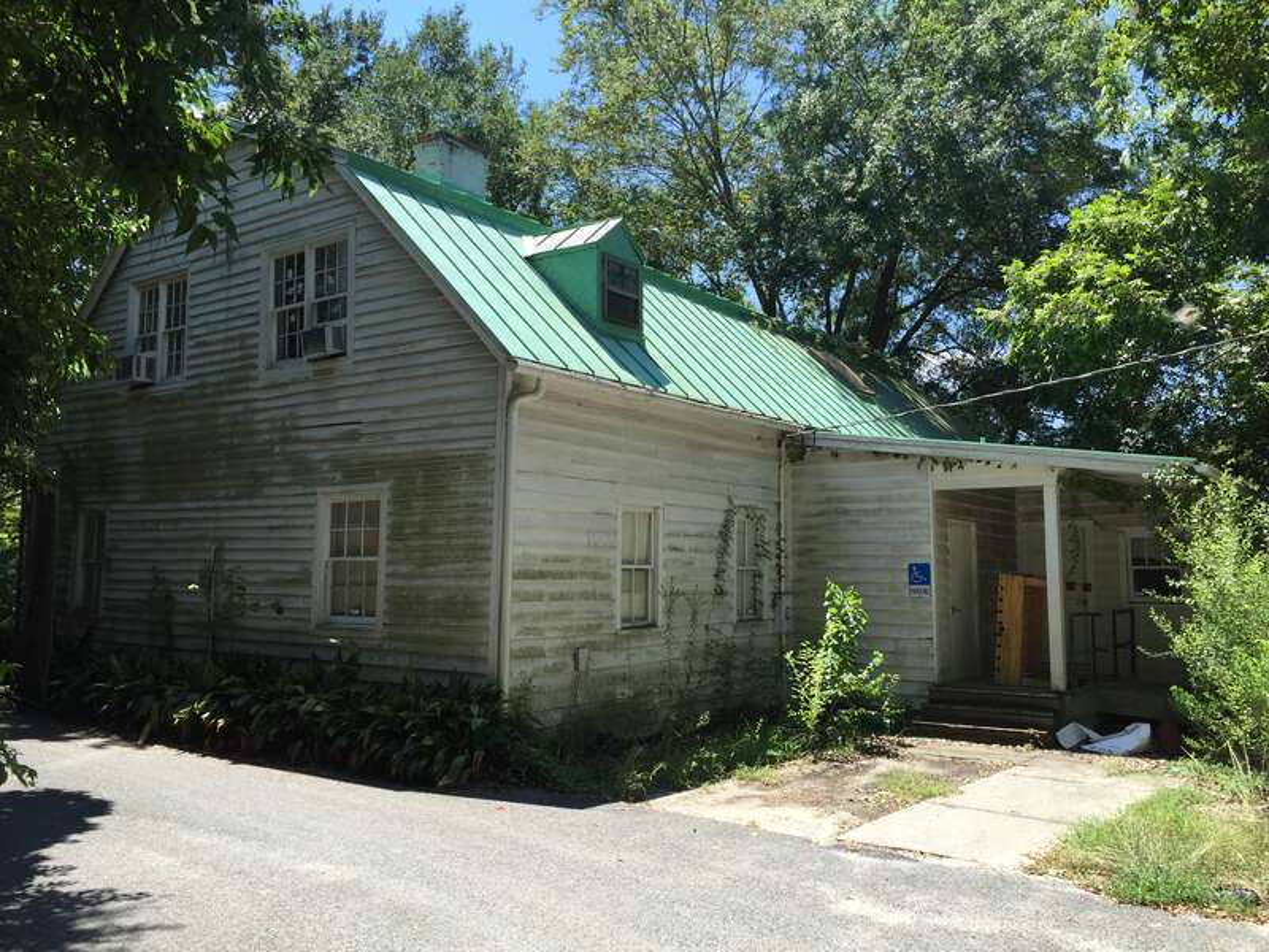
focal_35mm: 29
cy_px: 476
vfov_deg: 48.2
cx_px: 634
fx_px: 1063
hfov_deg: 61.7
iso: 32
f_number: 2.2
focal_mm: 4.15
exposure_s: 1/1068
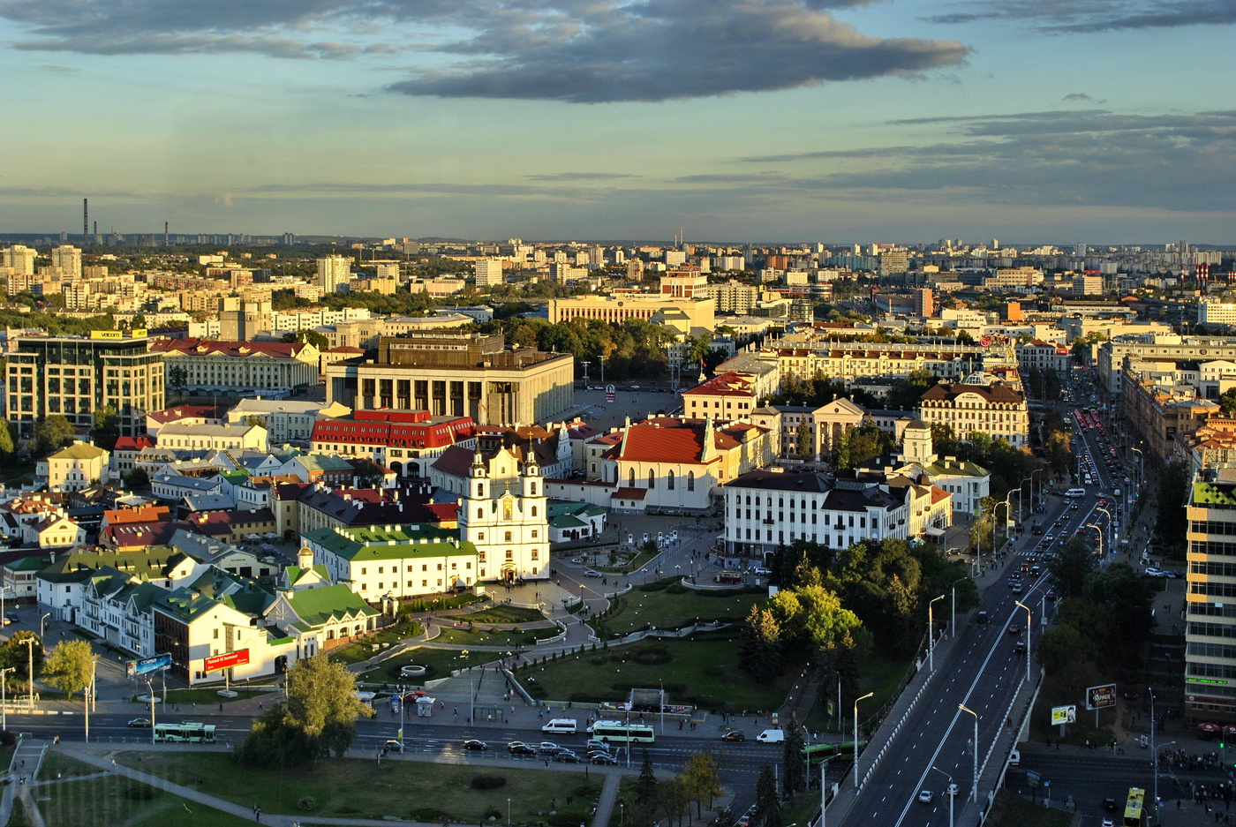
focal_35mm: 54
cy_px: 414
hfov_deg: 36.8
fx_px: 1856
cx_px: 618
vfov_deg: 25.1
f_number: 9
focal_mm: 36
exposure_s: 1/160
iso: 200
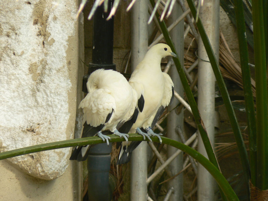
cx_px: 134
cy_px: 100
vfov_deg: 3.4
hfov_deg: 4.6
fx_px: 3345
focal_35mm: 432
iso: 80
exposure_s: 1/100
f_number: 5
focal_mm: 72
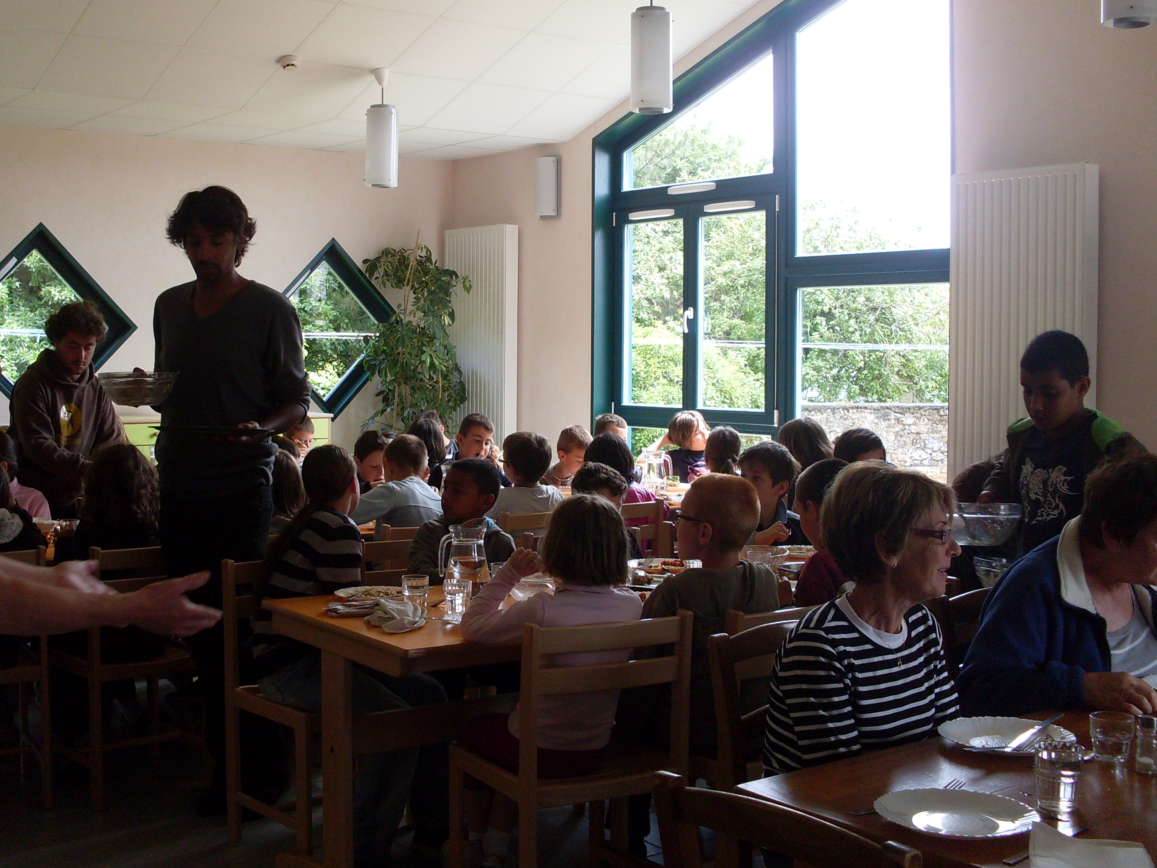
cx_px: 505
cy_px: 374
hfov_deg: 42.9
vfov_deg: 32.8
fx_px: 1471
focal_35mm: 44
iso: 80
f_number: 2.8
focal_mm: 6.3
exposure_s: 1/90
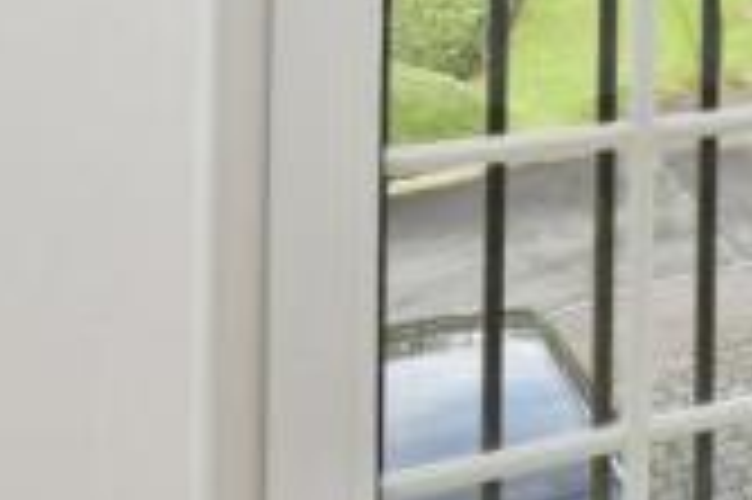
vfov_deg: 20.2
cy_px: -223
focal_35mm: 59
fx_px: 1231
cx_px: 1011
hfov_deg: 27.5
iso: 800
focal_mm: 15
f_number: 8
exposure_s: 1/250
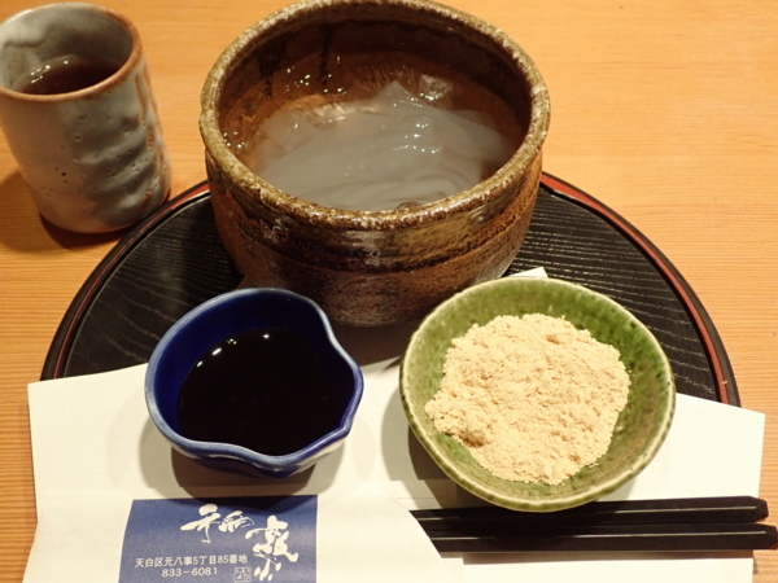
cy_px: 292
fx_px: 854
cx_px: 389
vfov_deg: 37.7
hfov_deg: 49.0
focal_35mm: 38
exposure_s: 1/25
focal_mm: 6.86
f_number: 2.7
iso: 800
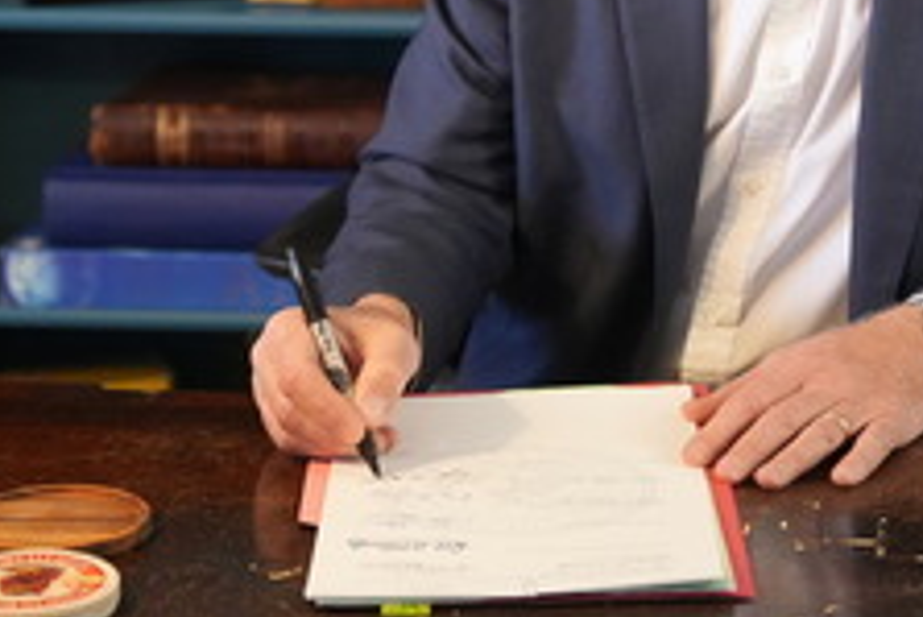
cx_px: 737
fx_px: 3156
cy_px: -23
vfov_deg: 11.0
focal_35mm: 123
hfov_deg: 16.5
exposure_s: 1/200
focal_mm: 49
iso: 4000
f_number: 2.8
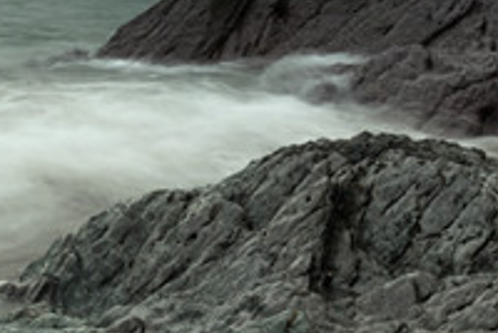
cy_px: 114
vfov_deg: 16.3
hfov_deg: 22.7
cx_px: -52
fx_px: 1164
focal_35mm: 84
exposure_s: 1.3
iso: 100
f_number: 9
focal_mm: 21
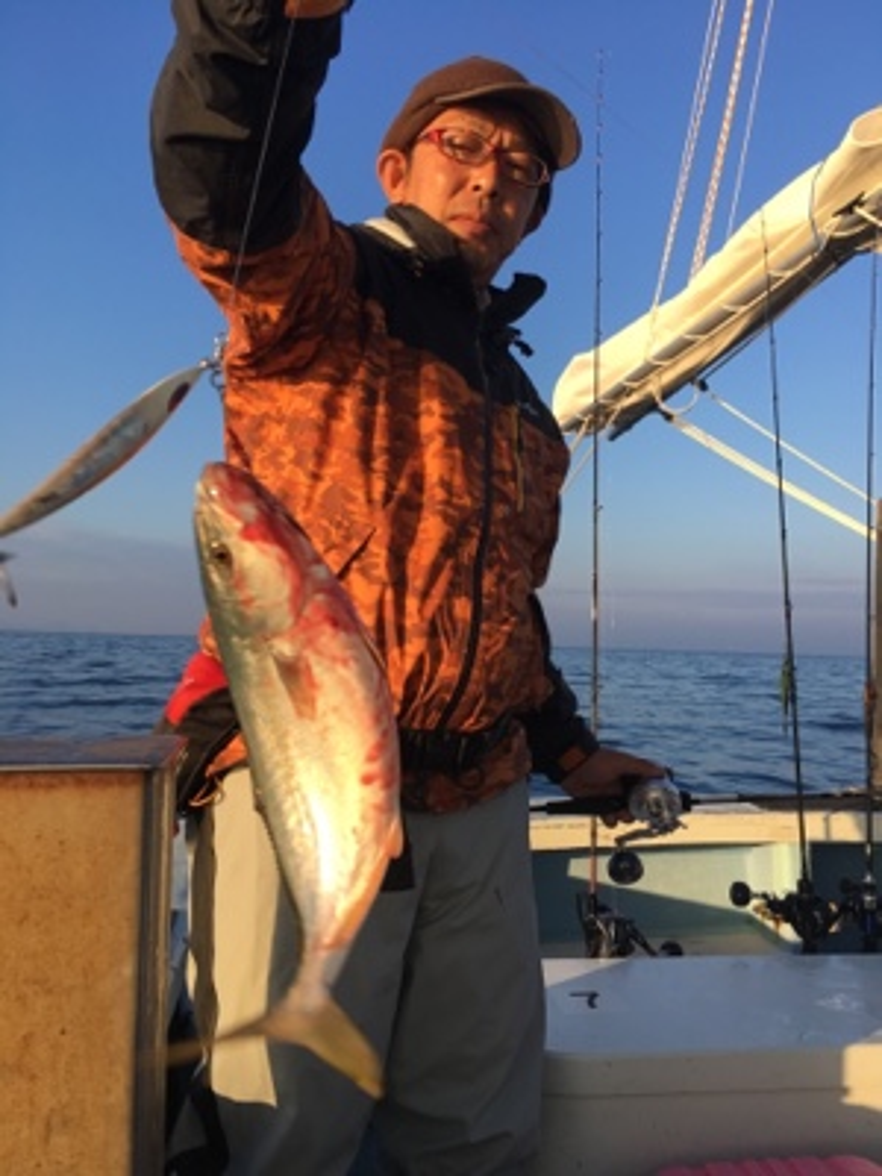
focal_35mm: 29
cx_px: 441
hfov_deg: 48.2
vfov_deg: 61.7
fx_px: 985
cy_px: 588
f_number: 2.2
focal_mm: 4.15
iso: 25
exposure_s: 1/553
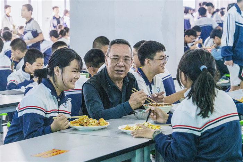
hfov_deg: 19.3
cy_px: 81
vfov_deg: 12.9
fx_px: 715
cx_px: 122
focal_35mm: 106
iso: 6400
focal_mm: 106
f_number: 7.1
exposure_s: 1/160
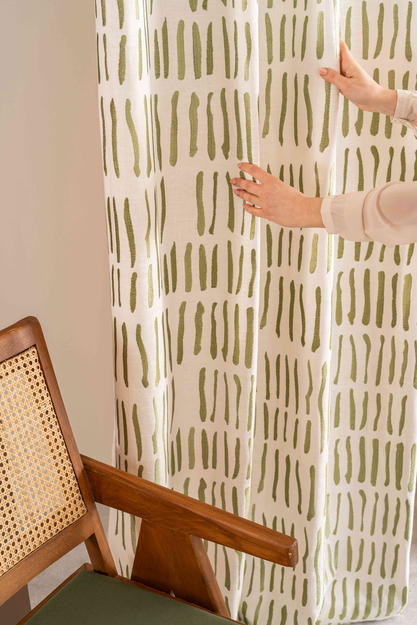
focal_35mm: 51
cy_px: 310
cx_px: 212
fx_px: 886
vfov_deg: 38.9
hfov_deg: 26.5
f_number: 5.6
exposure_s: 1/160
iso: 100
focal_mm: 50
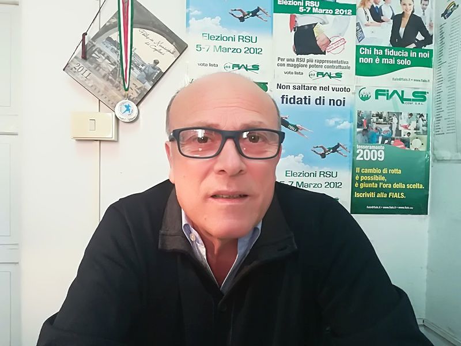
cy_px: 173
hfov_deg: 67.3
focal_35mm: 26
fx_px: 346
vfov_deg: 53.1
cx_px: 230
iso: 320
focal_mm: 3.83
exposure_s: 1/33.3
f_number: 2.2
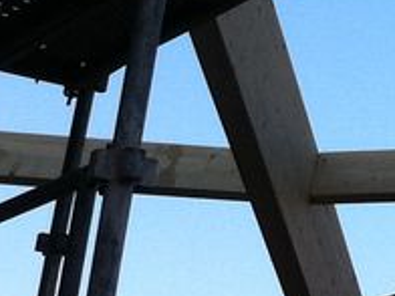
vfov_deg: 6.6
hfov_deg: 8.7
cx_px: 804
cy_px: -415
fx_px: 2442
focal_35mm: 214
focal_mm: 3.85
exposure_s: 1/382
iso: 80
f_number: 2.8
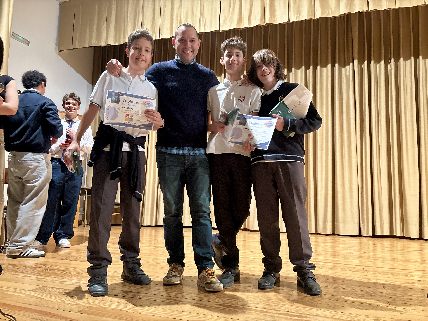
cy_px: 160
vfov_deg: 53.1
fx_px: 321
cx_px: 214
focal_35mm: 26
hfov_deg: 67.3
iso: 640
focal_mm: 5.96
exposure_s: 1/25
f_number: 1.6
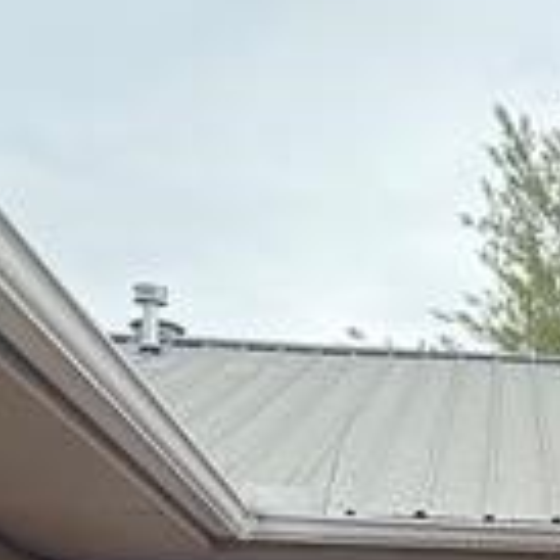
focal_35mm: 99
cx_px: 715
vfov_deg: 16.7
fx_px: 1812
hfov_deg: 16.6
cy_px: 711
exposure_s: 1/3425
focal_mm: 6.76
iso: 80
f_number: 1.78
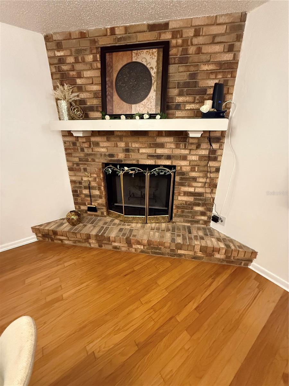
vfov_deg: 102.1
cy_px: 193
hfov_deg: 85.7
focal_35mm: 14
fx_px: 156
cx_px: 144
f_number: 2.2
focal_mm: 2.22
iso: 800
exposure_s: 1/60
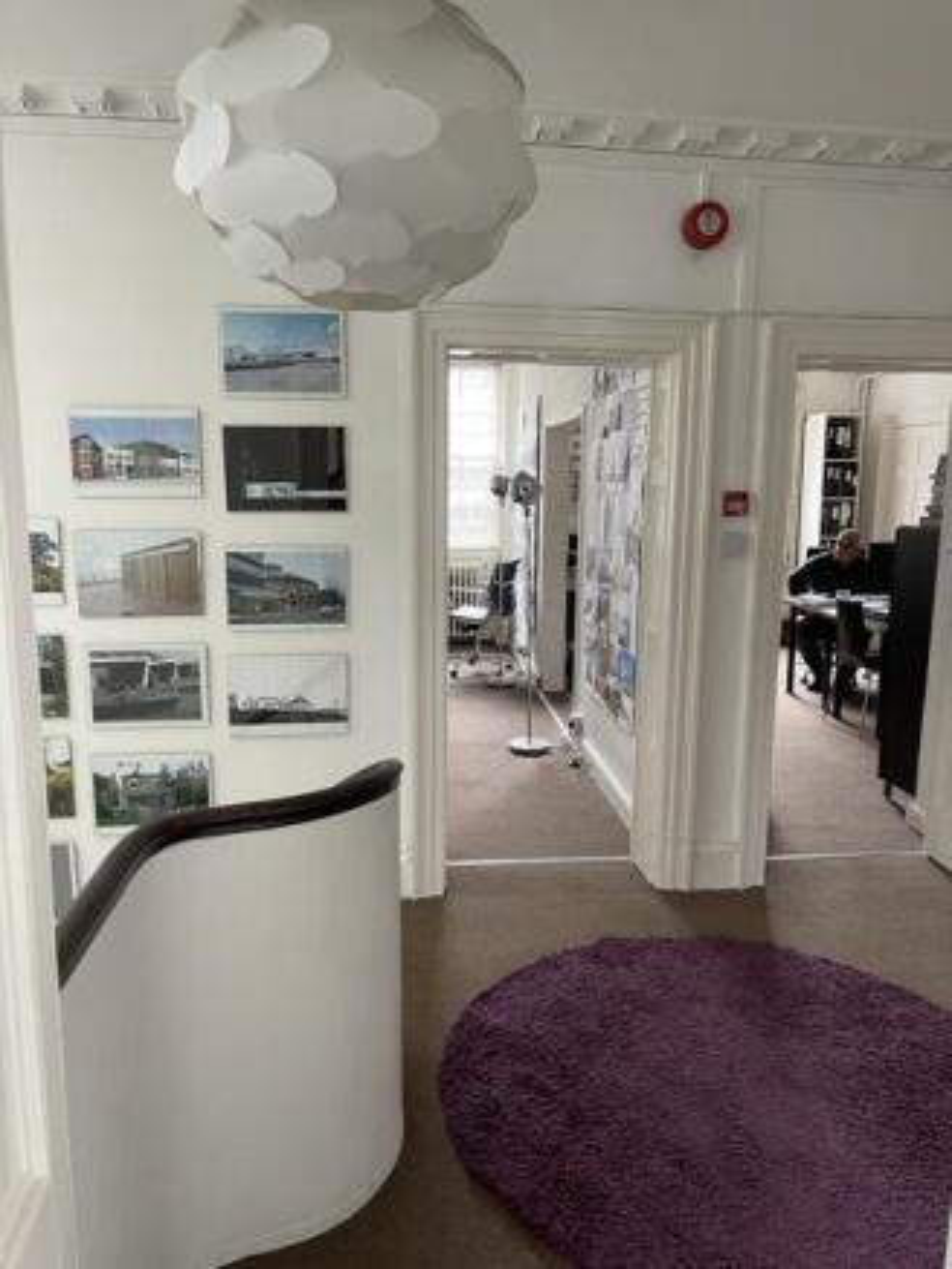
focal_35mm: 25
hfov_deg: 54.9
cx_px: 476
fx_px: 916
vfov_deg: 69.4
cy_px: 634
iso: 160
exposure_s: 1/60
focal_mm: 5.1
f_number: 1.6
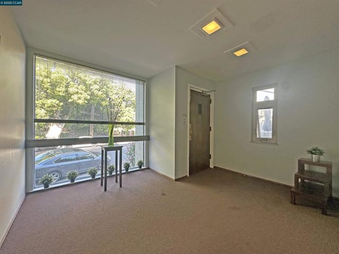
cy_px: 127
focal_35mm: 14
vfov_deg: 85.7
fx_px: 137
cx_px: 170
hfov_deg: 102.1
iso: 200
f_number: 2.2
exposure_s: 1/120
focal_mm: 2.22
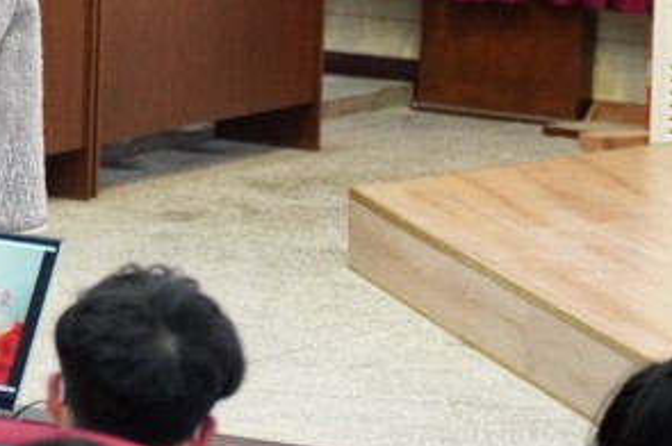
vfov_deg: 4.8
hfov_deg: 7.2
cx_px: -121
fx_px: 5314
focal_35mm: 285
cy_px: -142
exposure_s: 1/125
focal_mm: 70
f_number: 2.8
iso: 2000
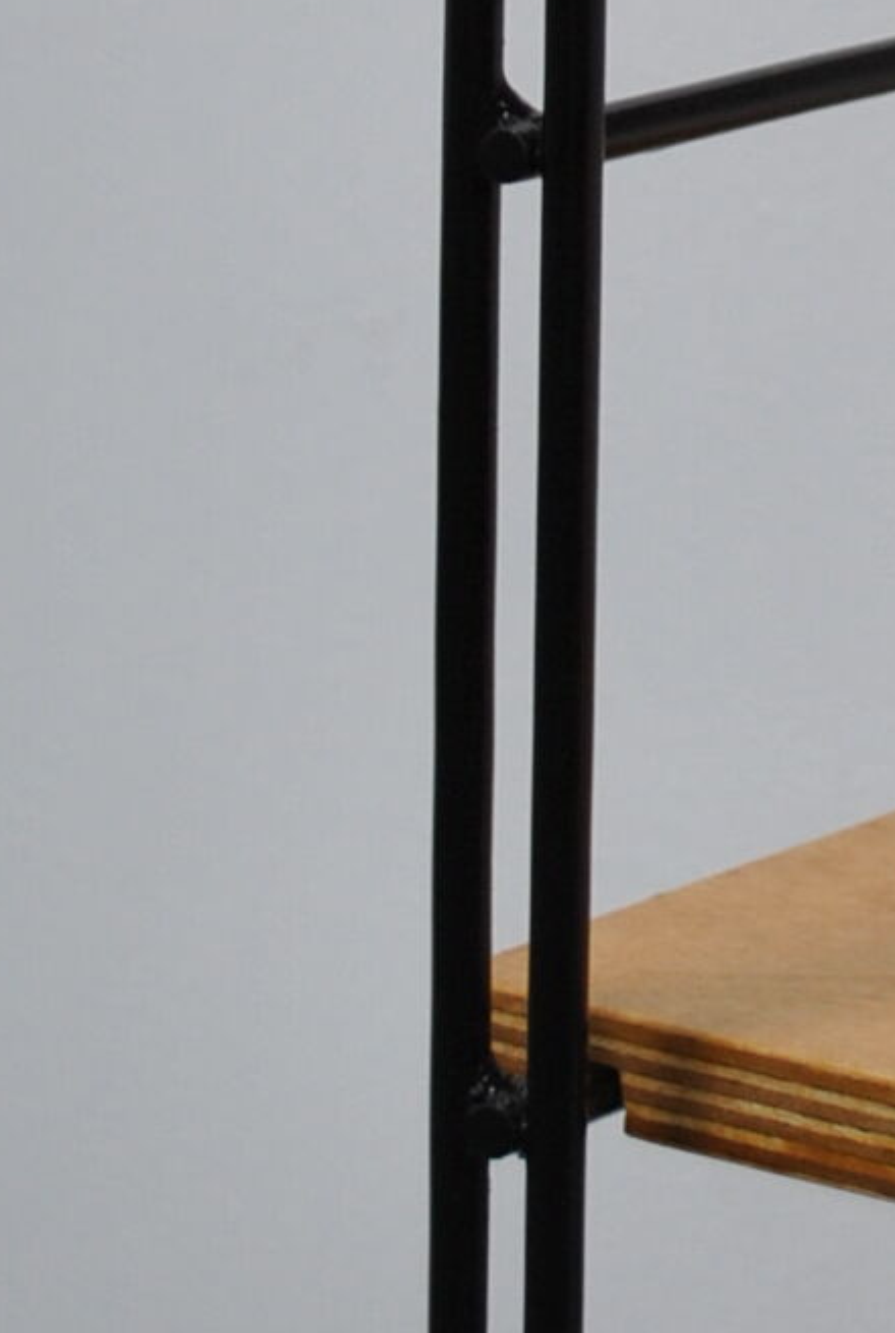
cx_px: 1107
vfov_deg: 10.1
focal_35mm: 199
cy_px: -456
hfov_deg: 6.9
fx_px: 7382
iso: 200
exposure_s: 1/40
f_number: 5
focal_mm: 30
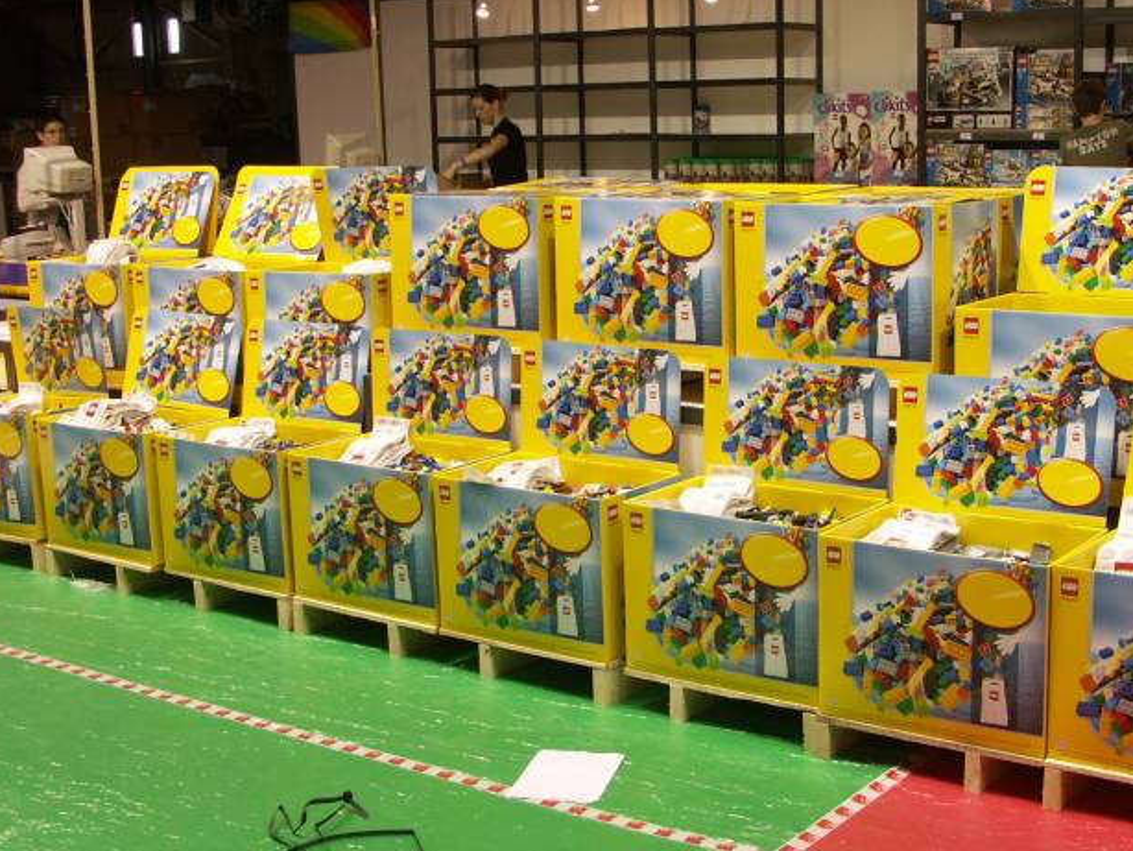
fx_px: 1637
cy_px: 467
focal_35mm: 50
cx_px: 661
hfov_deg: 38.1
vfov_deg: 29.1
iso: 80
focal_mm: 7.83
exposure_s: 1/50
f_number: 2.8
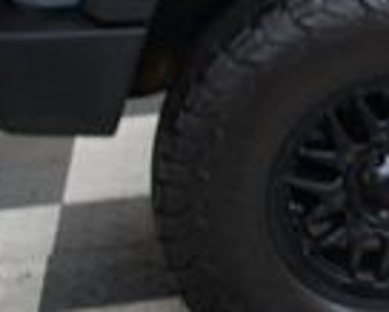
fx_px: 1371
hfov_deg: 14.2
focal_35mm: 119
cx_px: 712
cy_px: -143
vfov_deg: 12.4
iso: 500
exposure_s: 1/30
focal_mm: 18
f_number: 3.5
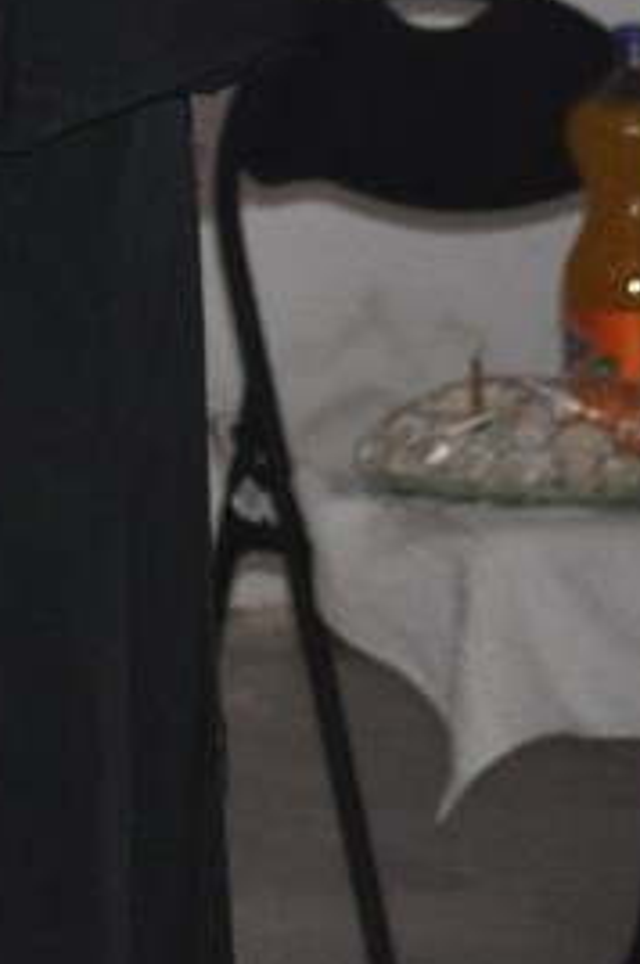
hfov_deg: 5.5
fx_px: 6590
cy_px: -457
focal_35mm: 246
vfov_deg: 8.2
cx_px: -246
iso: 800
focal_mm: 55
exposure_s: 1/60
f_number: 5.6
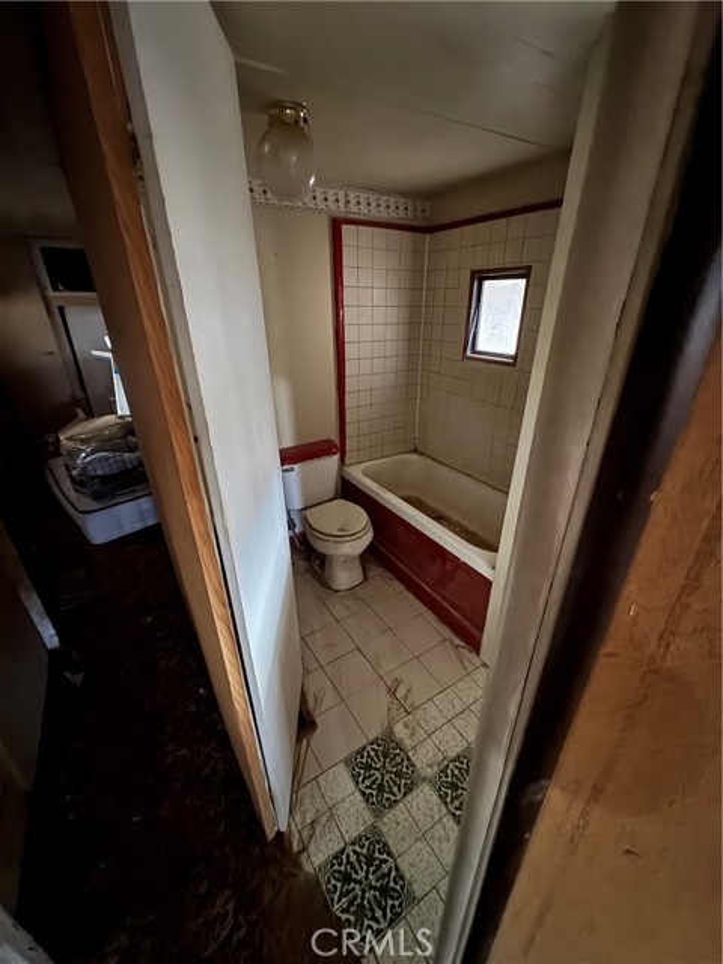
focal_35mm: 14
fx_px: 390
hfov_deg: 85.7
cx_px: 362
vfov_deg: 102.1
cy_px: 482
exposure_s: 1/9
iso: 1600
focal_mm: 2.22
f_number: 2.2
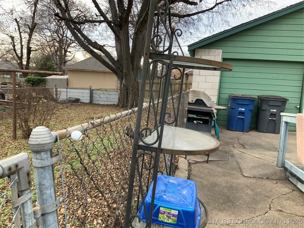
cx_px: 152
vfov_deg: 48.2
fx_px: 255
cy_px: 114
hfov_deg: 61.7
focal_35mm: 29
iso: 16
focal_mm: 3
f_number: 1.8
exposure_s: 1/152
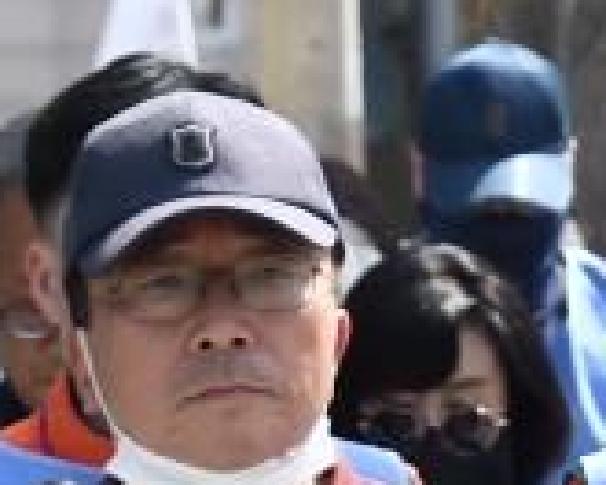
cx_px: 823
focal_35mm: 888
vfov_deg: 1.7
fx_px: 15927
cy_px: 985
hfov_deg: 2.2
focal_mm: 75
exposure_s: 1/1000
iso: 800
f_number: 8
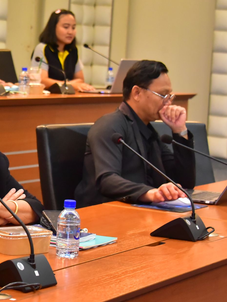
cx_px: -50
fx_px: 1049
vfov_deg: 16.4
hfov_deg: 12.1
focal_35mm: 120
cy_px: 135
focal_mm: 62
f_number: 5.6
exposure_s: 1/125
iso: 8000
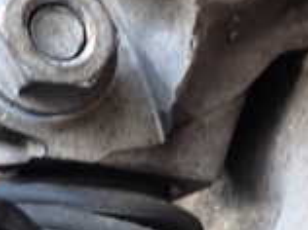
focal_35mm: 95
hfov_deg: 20.4
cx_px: 248
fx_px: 844
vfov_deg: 15.3
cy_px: 209
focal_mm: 4.5
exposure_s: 1/30
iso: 250
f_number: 2
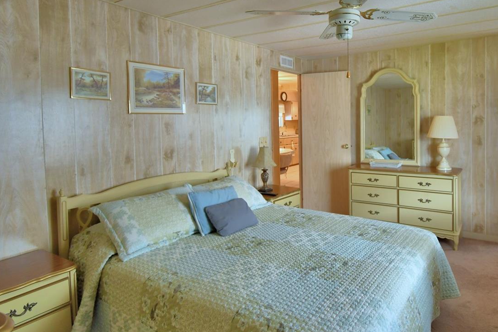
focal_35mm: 22
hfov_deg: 77.2
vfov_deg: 56.7
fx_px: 304
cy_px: 131
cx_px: 311
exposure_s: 1/50
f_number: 4.5
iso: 400
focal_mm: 10
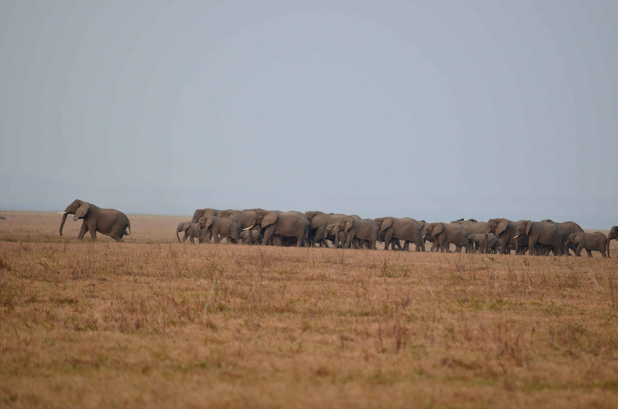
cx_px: 309
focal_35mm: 450
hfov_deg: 4.6
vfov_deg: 3.0
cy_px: 204
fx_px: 7710
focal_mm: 300
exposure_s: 1/250
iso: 400
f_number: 5.6
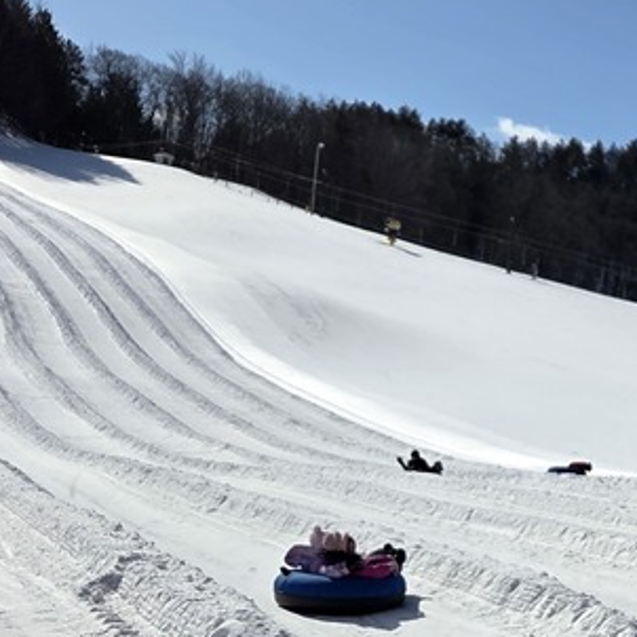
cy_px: 553
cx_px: 696
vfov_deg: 24.4
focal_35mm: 69
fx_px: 1437
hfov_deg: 23.5
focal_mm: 5.4
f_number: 1.8
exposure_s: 1/7891
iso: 40
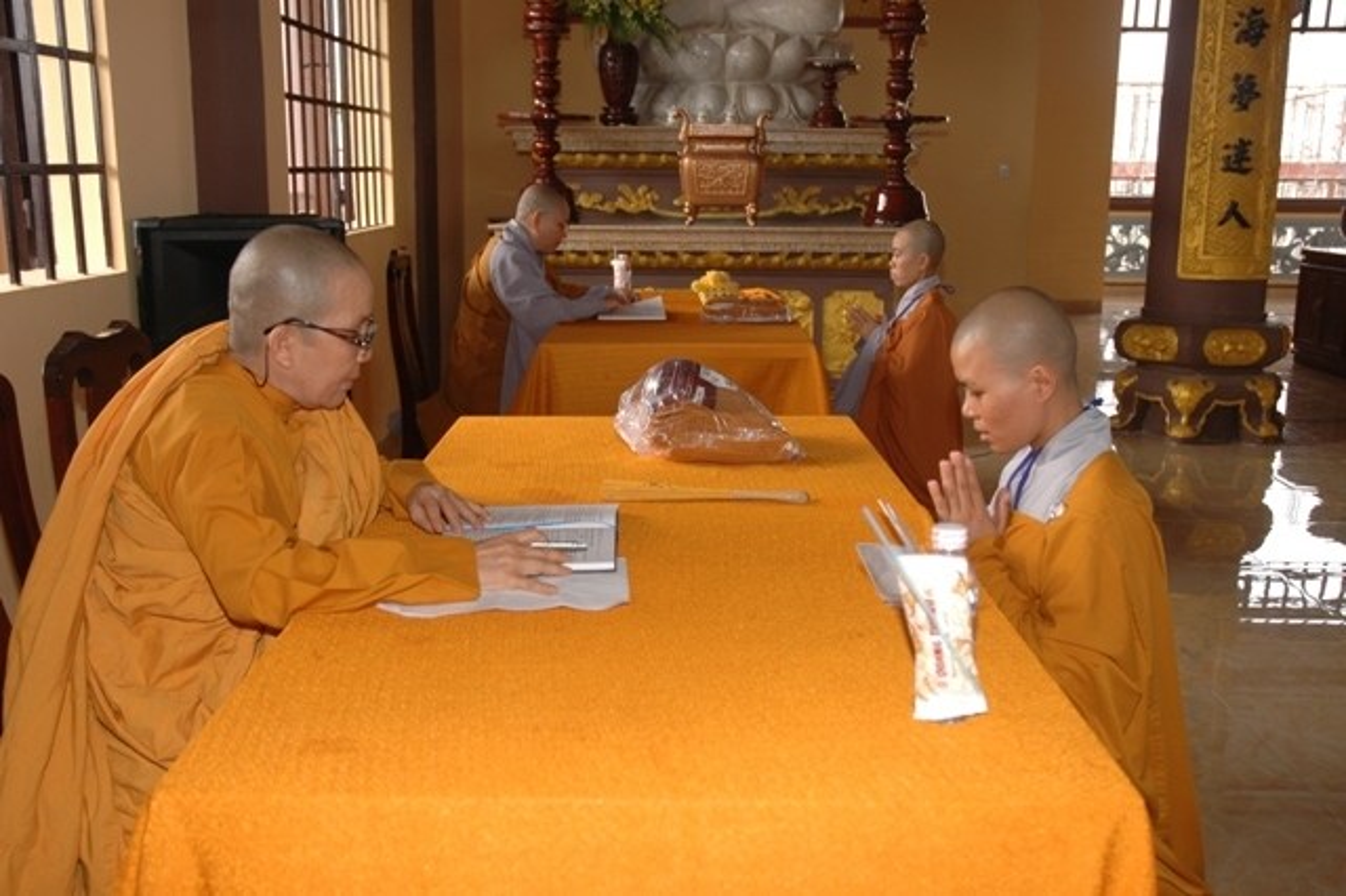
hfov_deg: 51.3
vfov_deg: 35.5
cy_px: 448
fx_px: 1401
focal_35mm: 38
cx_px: 673
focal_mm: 25
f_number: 4
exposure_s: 1/60
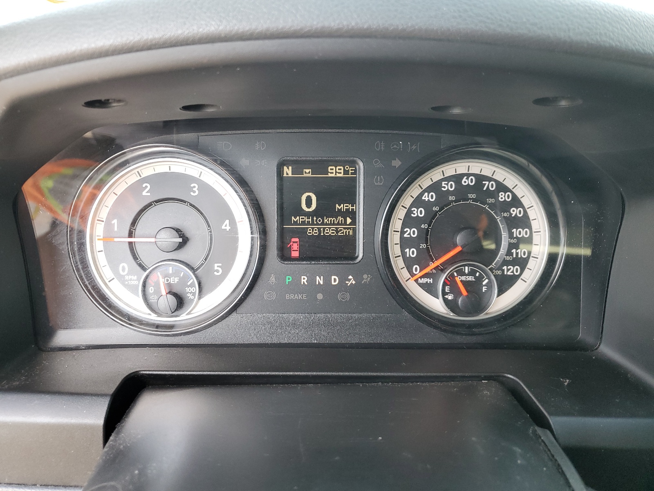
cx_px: 327
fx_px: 491
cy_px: 246
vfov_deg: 53.1
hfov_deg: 67.3
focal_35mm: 26
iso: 82
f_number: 1.5
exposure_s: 1/120
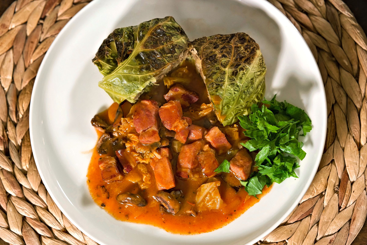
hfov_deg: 23.9
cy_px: 122
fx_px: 866
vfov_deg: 16.1
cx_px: 184
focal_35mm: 85
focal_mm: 85
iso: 1600
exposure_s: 1/160
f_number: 4
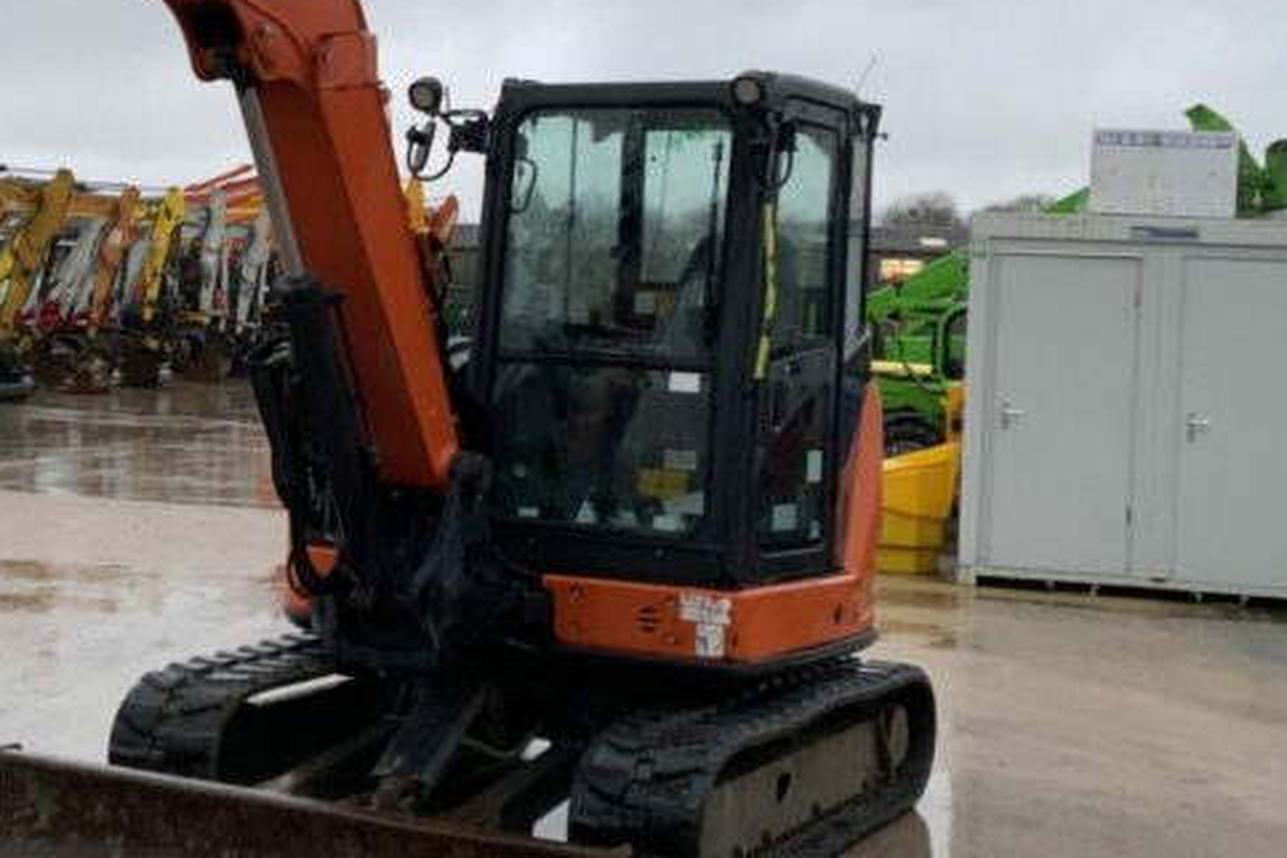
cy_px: 304
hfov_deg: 31.0
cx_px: 376
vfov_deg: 21.2
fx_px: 2288
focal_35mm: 64
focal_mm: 3
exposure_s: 1/60
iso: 50
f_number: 1.8
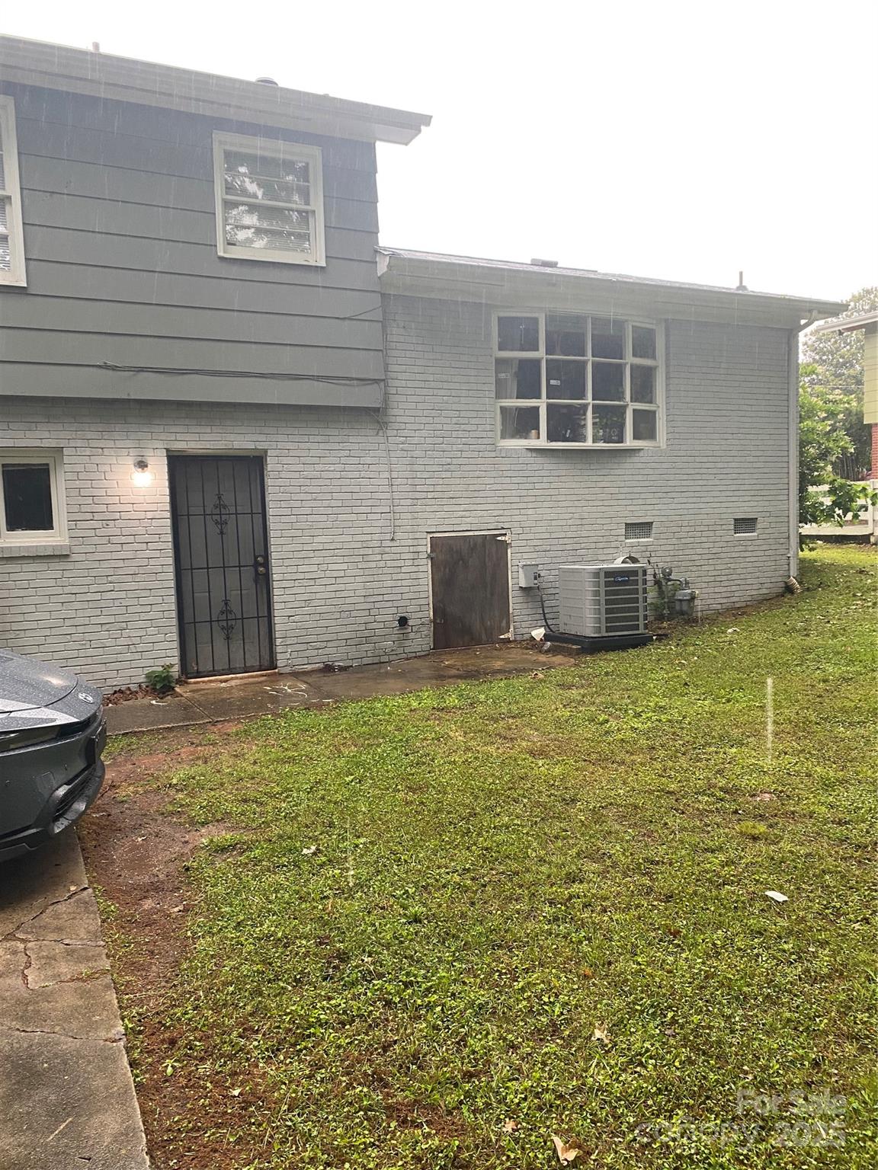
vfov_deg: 67.3
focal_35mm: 26
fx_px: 879
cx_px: 439
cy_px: 585
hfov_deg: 53.1
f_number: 1.8
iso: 125
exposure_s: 1/90
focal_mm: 4.25
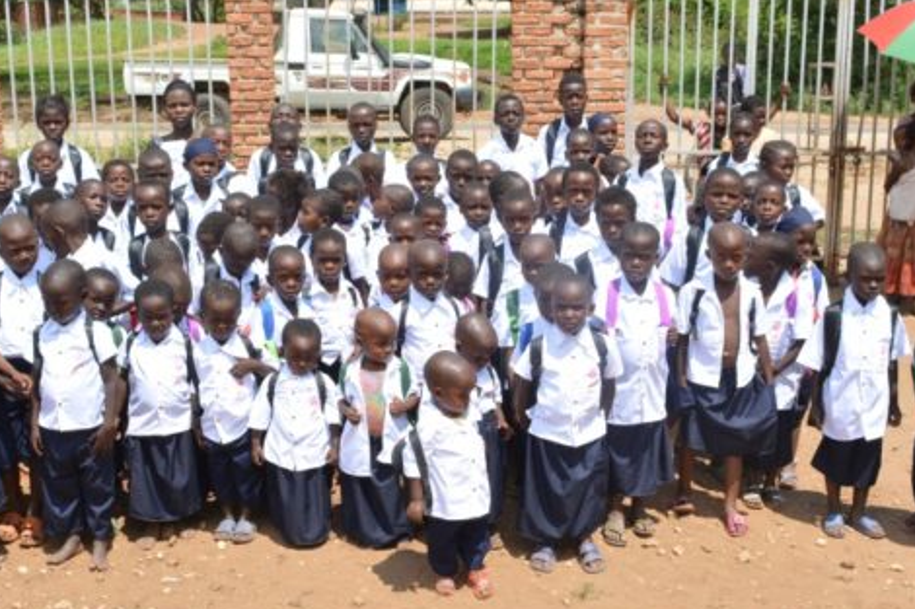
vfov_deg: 27.3
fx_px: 1245
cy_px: 418
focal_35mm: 49
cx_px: 438
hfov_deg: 40.3
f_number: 10
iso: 100
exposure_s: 1/100
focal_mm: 20
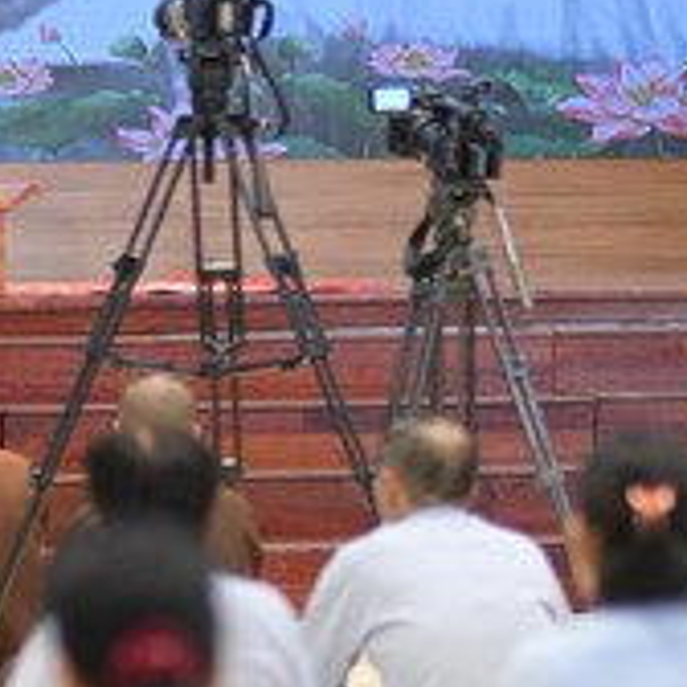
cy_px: 781
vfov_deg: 6.2
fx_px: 6287
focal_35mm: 280
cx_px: -8
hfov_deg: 6.2
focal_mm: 85
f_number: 2
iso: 800
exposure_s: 1/160
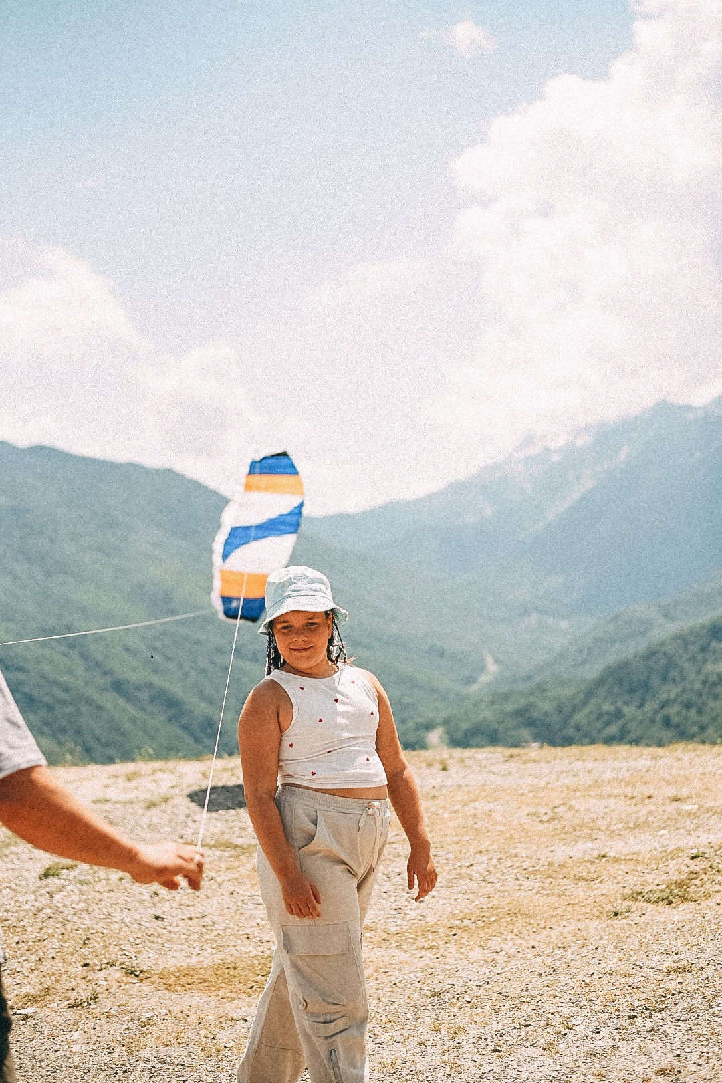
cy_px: 542
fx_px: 1504
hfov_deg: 27.0
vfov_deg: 39.6
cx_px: 361
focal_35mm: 50
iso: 160
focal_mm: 50
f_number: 2.8
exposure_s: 1/4000
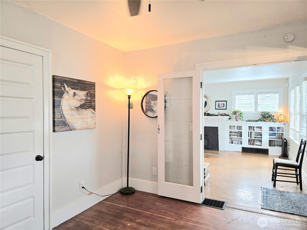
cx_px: 154
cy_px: 115
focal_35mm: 23
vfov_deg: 58.9
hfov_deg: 73.9
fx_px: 204
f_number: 1.7
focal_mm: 6.3
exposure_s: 1/120
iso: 250
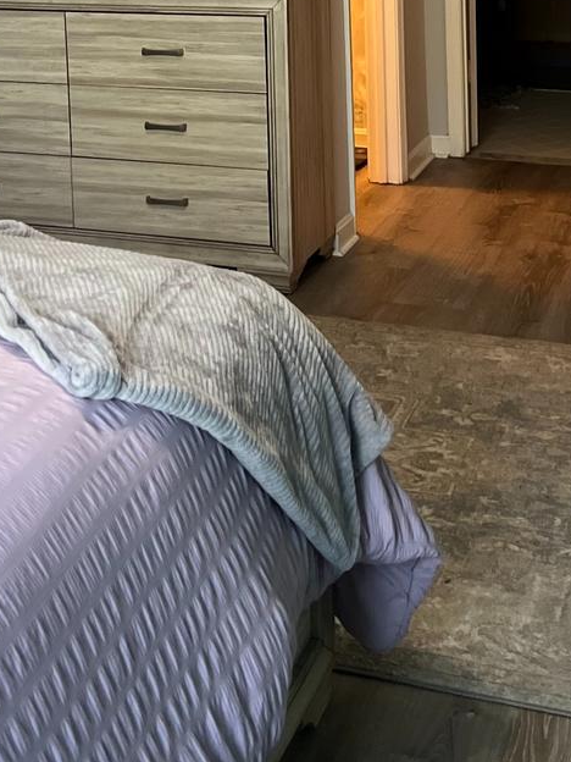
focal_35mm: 64
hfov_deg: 22.9
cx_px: 218
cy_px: -38
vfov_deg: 28.0
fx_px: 1408
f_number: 1.5
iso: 400
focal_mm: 5.7
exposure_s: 1/40
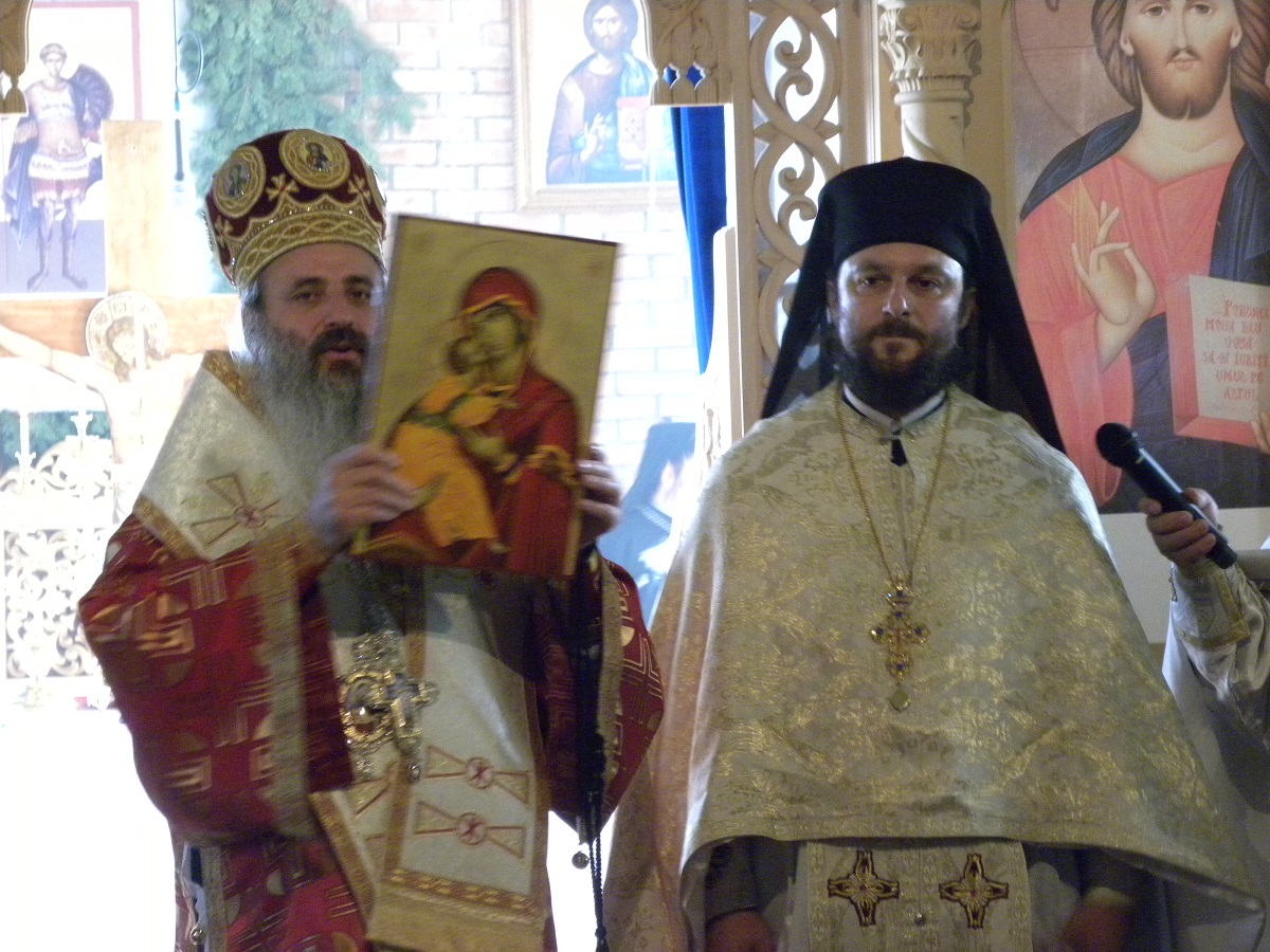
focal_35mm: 162
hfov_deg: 12.2
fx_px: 5943
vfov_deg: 9.2
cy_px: 476
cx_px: 635
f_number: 4.5
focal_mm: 28.8
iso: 530
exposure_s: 1/9.6
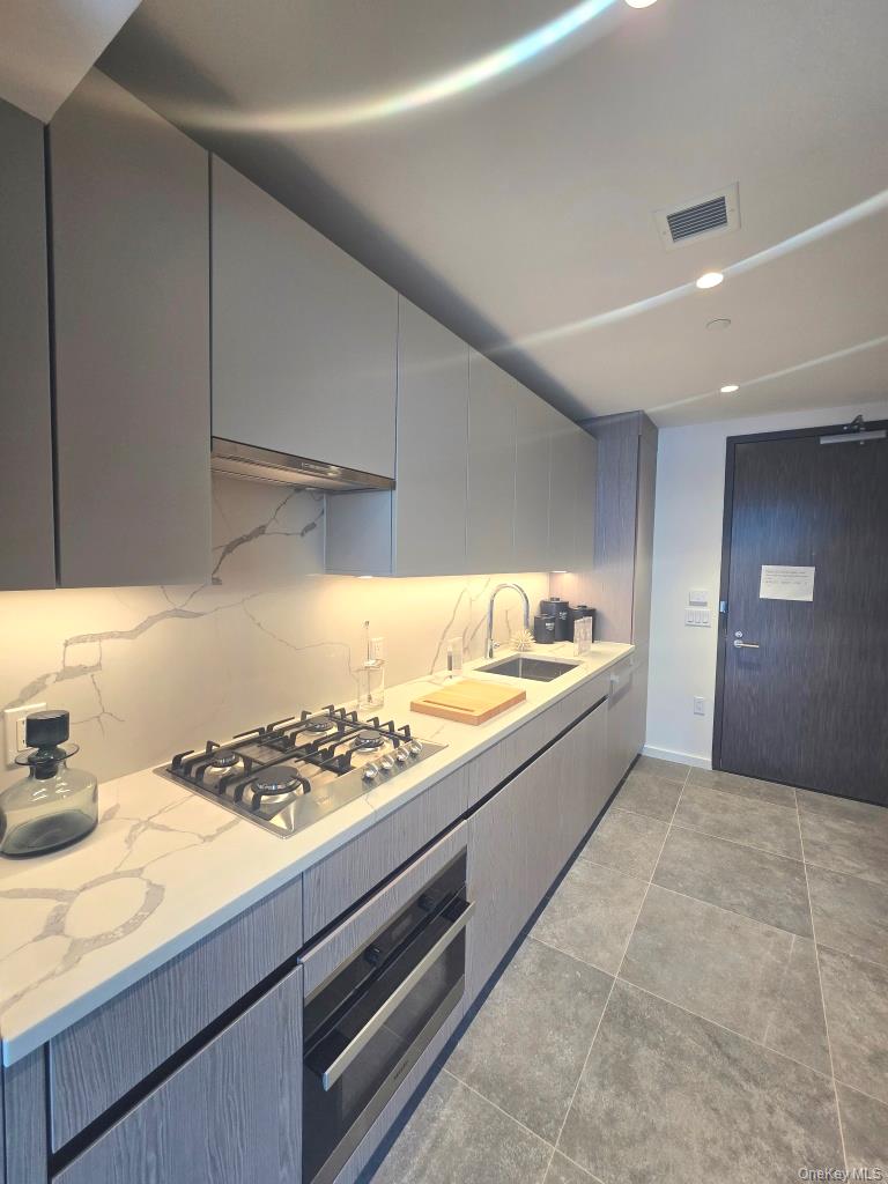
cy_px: 592
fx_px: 445
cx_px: 444
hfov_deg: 89.9
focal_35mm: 13
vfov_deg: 106.2
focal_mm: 2.2
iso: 100
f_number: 2.2
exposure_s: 1/60
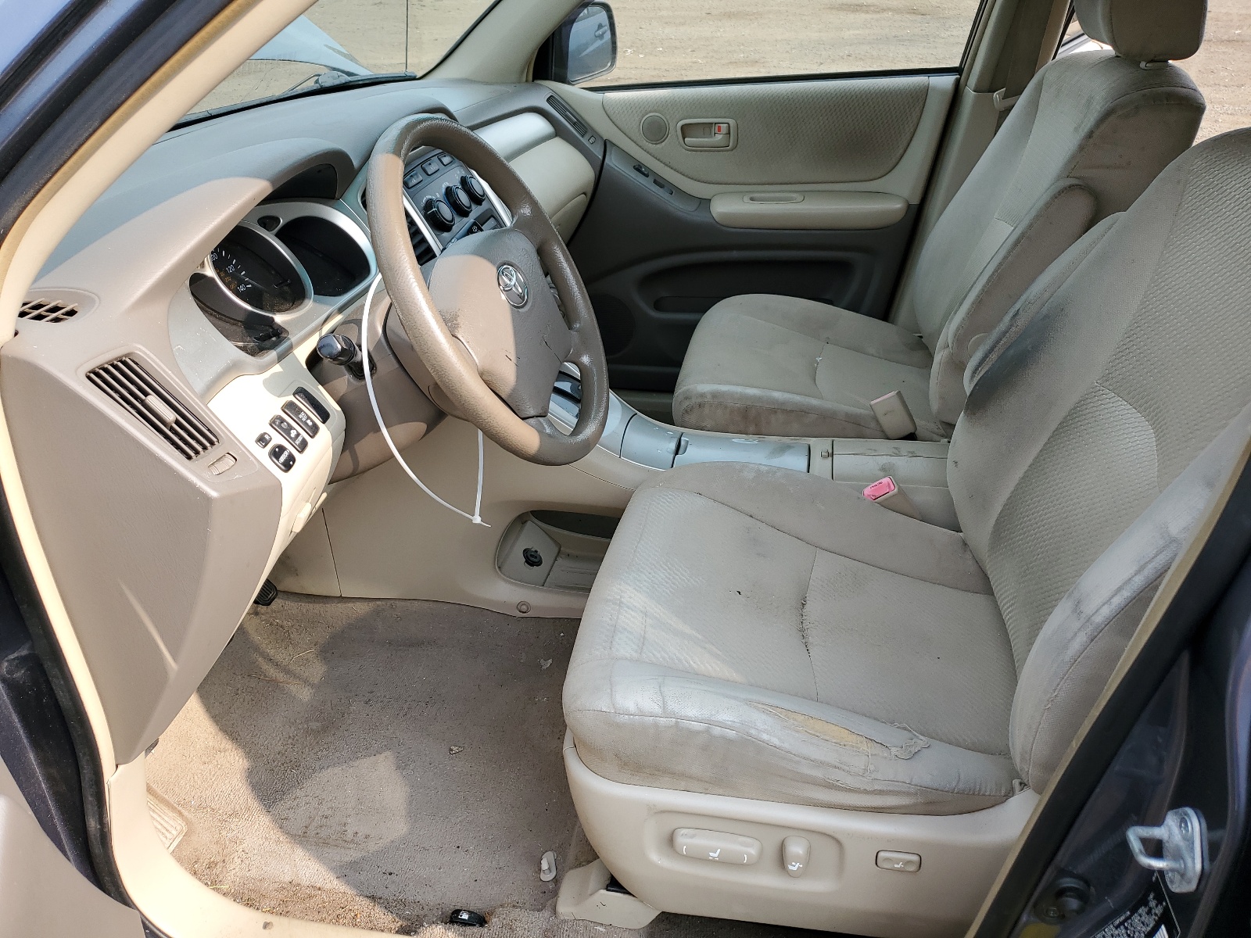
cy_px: 469
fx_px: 940
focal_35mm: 26
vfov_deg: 53.1
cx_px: 626
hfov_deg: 67.3
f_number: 1.5
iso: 50
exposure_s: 1/625
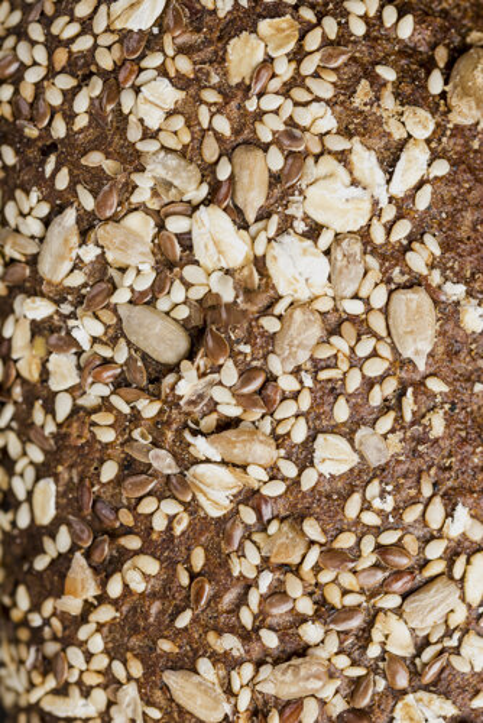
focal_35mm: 105
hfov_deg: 13.1
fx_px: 2110
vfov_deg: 19.4
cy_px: 362
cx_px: 242
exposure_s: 1/125
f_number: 8
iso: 100
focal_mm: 105
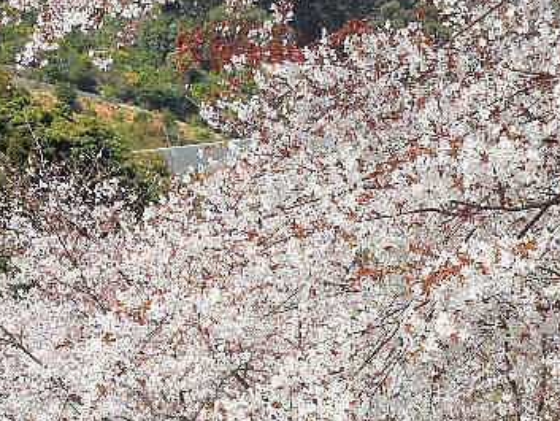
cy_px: 377
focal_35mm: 192
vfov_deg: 7.7
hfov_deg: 10.3
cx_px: 349
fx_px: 3107
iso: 125
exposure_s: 1/400
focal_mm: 19.1
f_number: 4.7
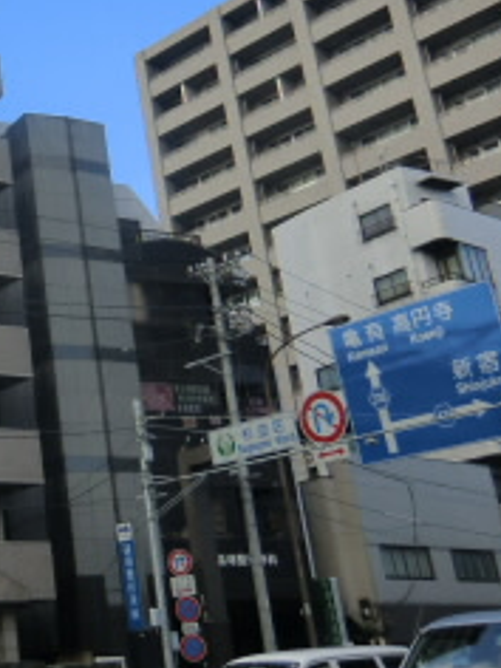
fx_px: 1177
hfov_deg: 21.2
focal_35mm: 61
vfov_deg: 31.2
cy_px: 173
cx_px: -192
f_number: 3.2
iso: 64
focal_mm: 4.3
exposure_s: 1/400
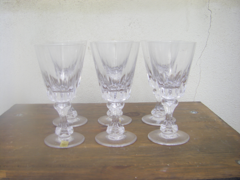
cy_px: 90
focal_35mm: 38
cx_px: 120
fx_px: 263
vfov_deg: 37.7
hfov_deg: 49.0
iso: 64
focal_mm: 6.3
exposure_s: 1/100
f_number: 7
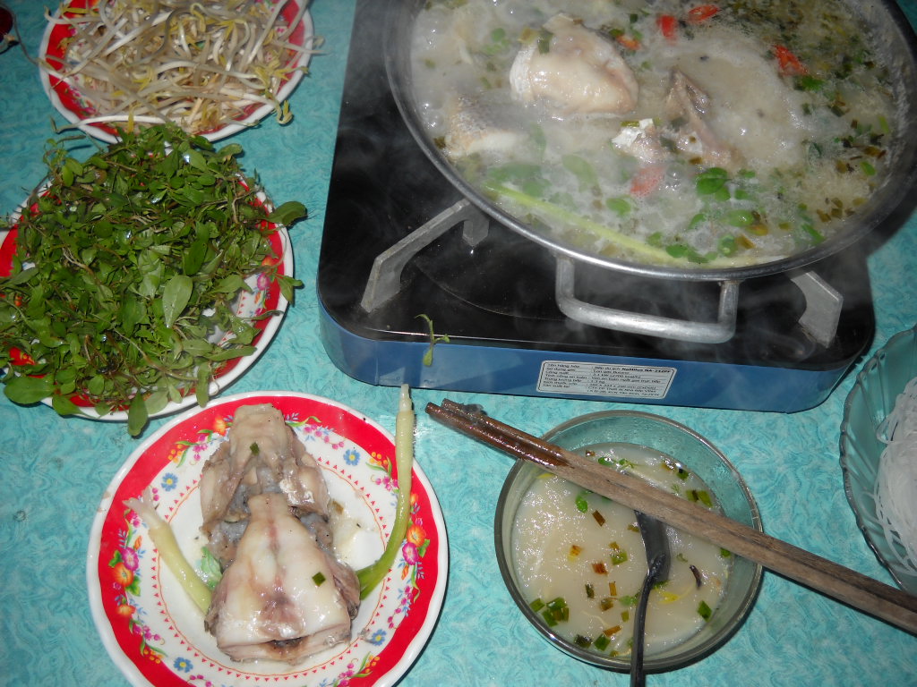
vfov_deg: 35.1
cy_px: 344
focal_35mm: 41
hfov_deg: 45.8
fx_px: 1086
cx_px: 458
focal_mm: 6.72
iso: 64
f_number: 3.1
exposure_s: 1/30
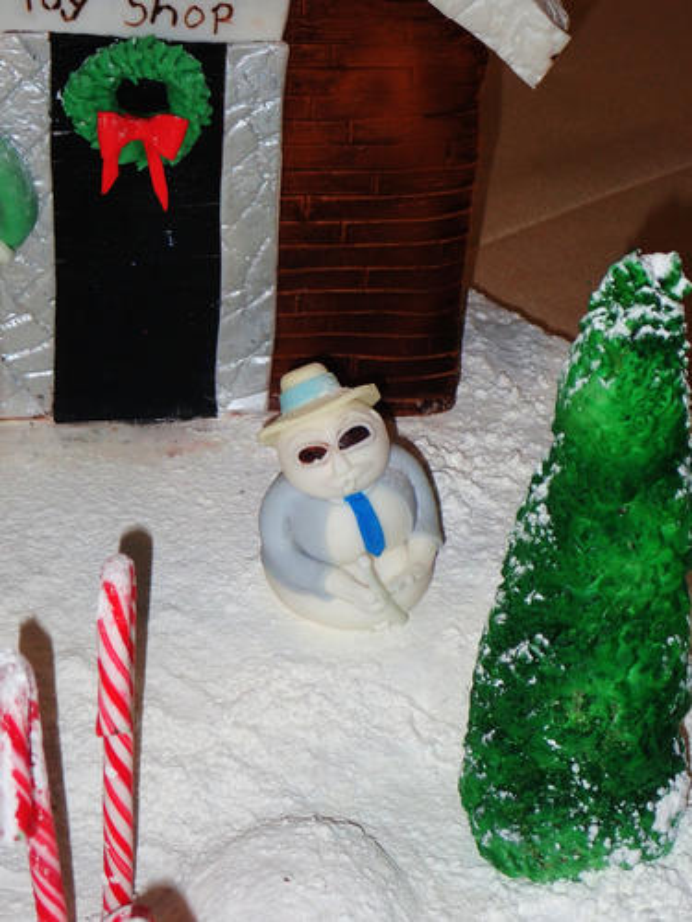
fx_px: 2665
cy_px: 461
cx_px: 346
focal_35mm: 100
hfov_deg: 14.8
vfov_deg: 19.6
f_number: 4.9
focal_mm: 18
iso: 200
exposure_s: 1/100
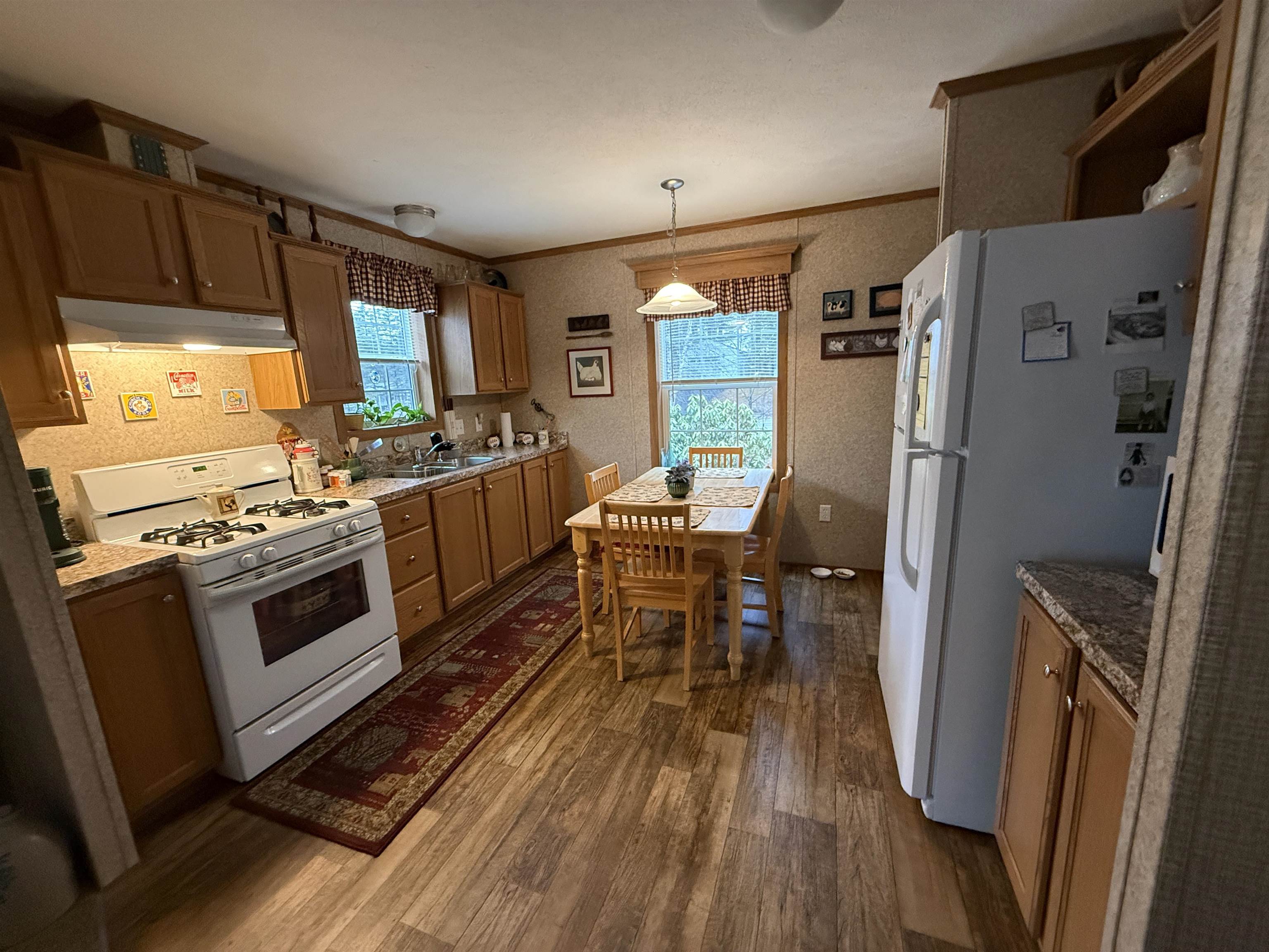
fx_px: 513
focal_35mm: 14
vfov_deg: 85.7
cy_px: 476
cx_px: 634
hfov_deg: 102.1
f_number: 2.2
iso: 640
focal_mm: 2.22
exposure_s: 1/60
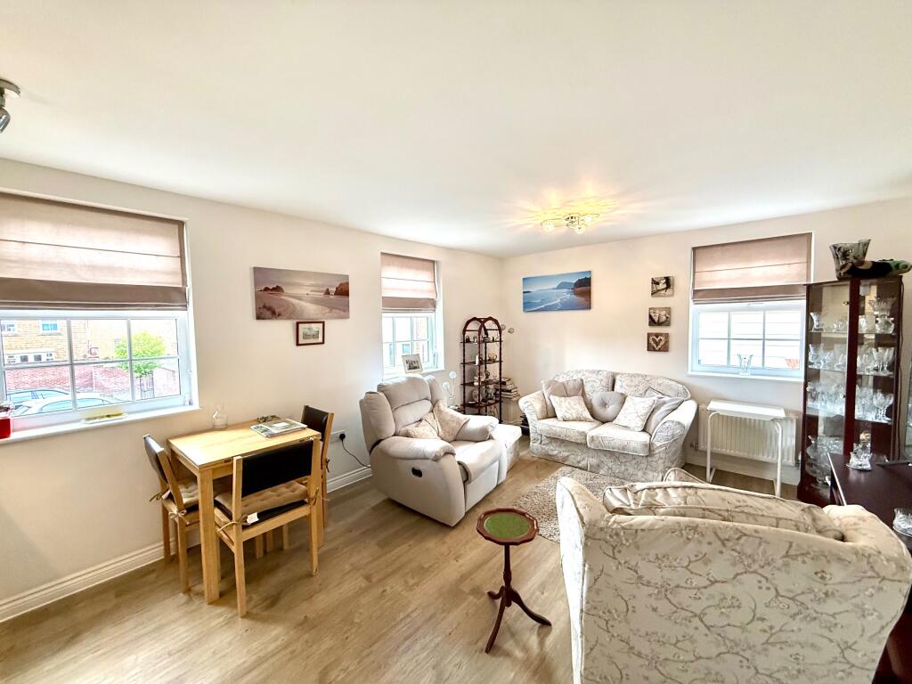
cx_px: 456
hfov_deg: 102.1
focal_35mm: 14
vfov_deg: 85.7
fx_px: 369
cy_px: 342
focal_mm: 2.22
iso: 250
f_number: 2.2
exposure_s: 1/100
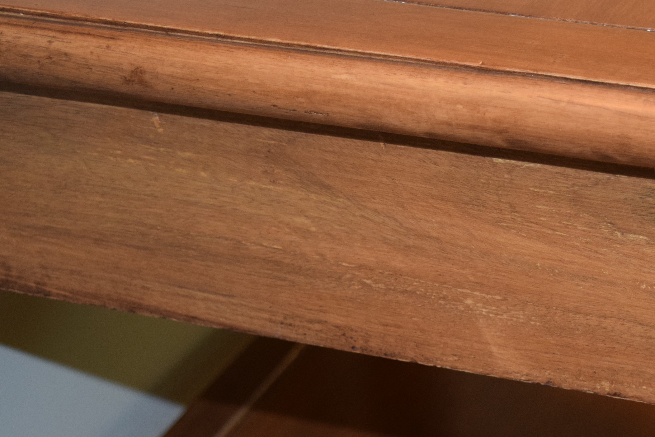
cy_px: 346
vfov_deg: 15.3
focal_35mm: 89
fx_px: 1618
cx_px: 556
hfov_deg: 22.5
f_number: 4.2
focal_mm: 31
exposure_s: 1/30
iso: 1100
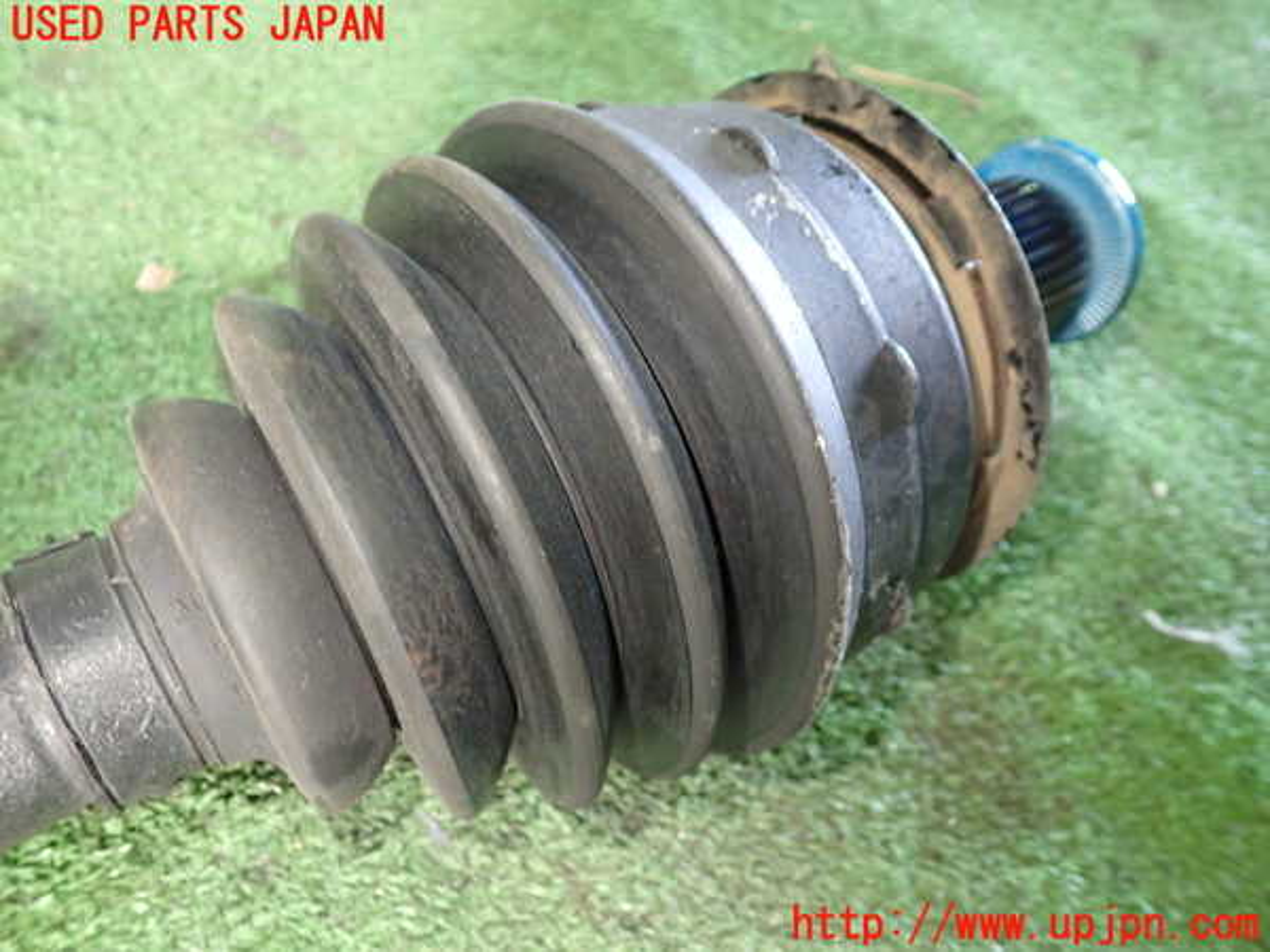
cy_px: 476
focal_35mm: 30
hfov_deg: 60.0
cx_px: 635
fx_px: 1101
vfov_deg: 46.8
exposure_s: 1/30
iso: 500
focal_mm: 5.4
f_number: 2.3
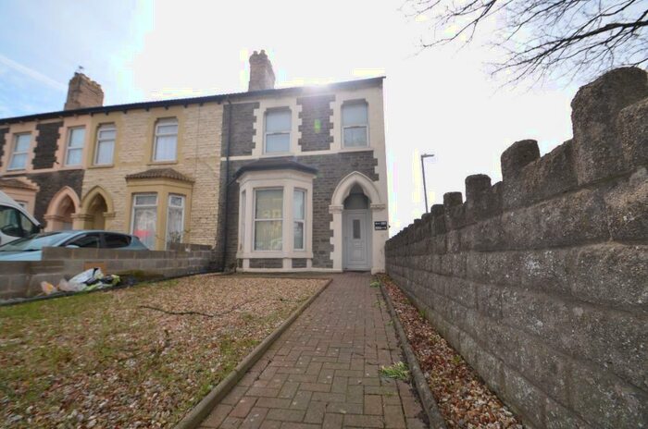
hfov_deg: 100.5
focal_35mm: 15
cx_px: 324
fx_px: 270
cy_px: 214
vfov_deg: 77.1
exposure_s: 1/200
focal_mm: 10
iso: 100
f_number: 8
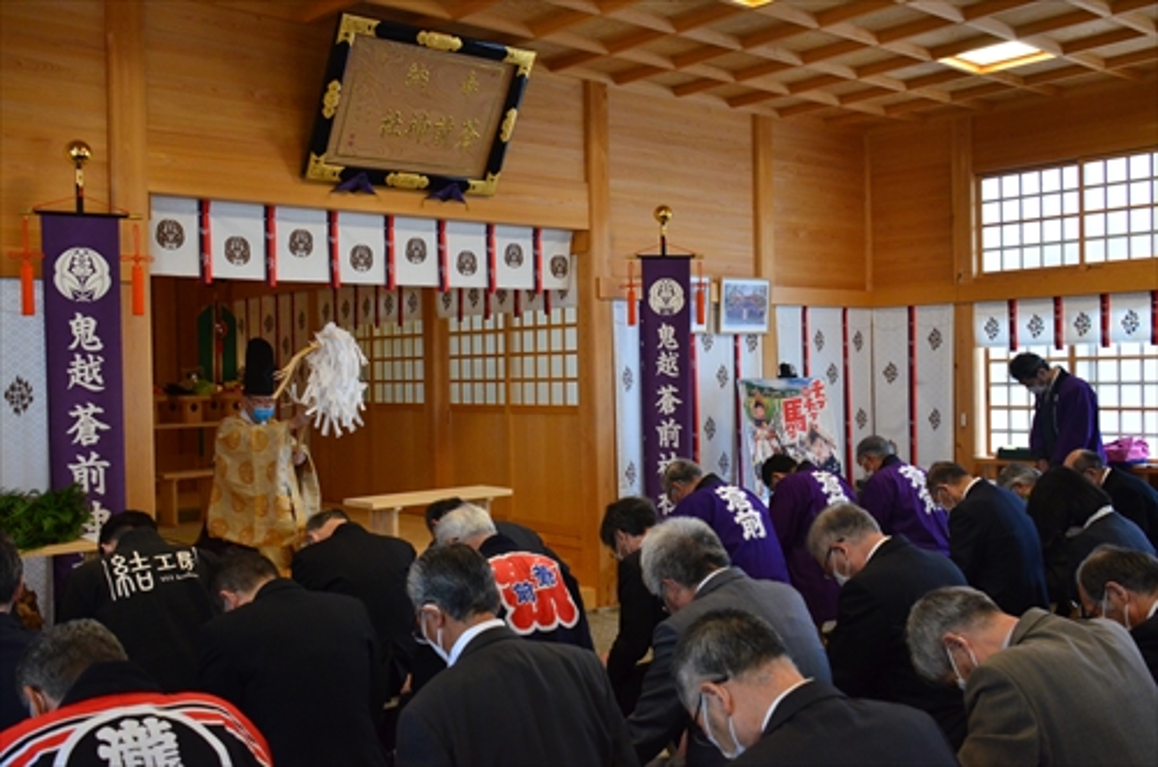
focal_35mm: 36
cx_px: 579
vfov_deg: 36.7
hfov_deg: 53.2
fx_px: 1155
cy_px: 384
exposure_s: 1/125
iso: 2000
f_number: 5.6
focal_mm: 24
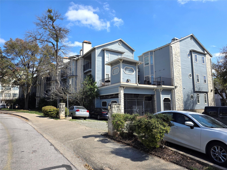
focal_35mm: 23
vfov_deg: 58.9
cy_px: 85
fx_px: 151
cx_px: 114
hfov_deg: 73.9
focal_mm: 6.3
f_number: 1.7
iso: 80
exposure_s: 1/4650
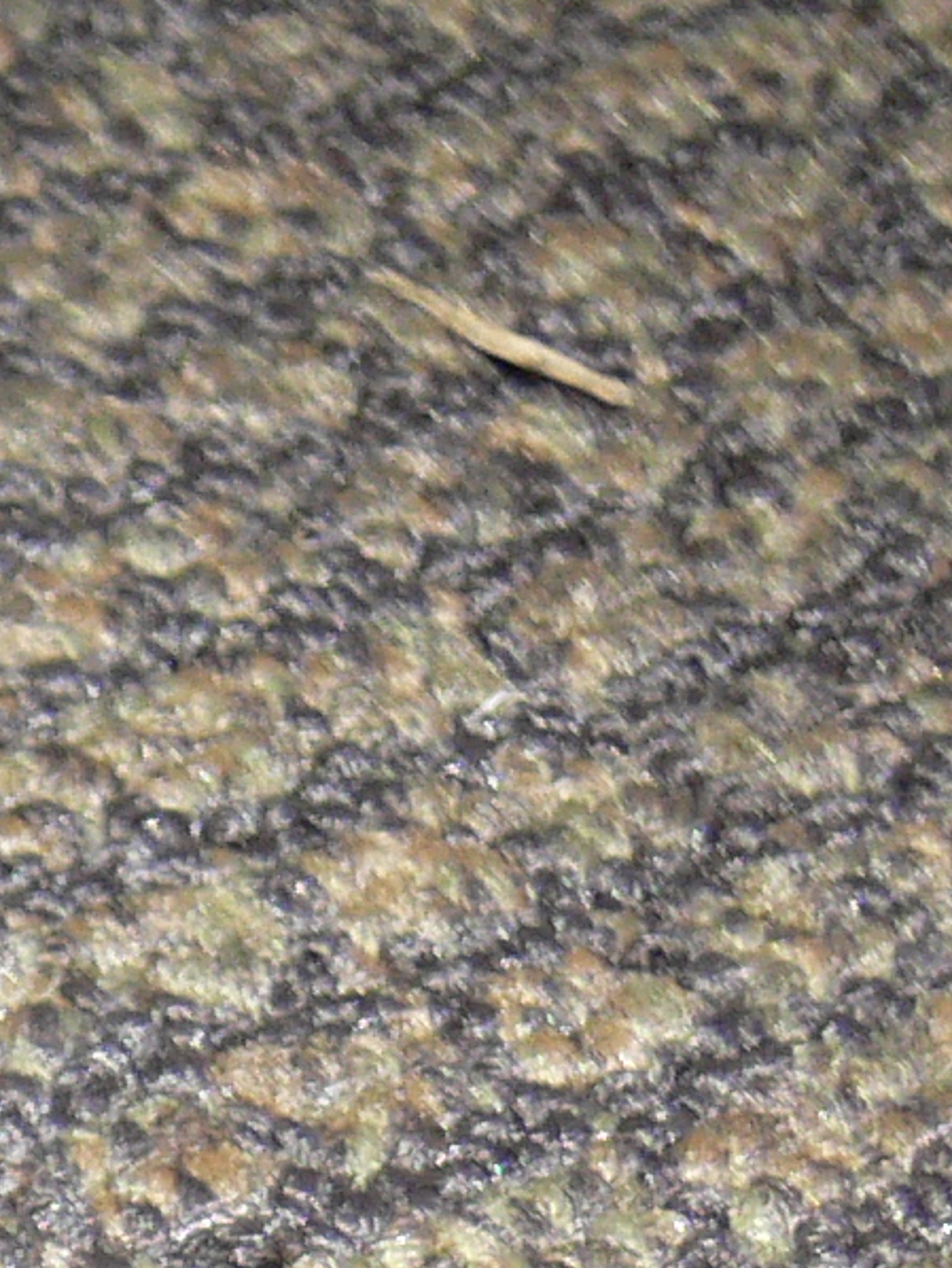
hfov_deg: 6.7
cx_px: -2311
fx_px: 6999
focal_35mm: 191
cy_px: 2462
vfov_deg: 9.7
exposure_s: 1/30
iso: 100
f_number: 2.8
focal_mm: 7.4
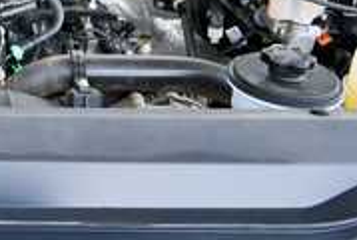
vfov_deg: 19.6
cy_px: -19
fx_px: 666
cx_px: -6
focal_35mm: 67
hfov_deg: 28.1
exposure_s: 1/125
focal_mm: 20
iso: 1100
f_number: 5.6
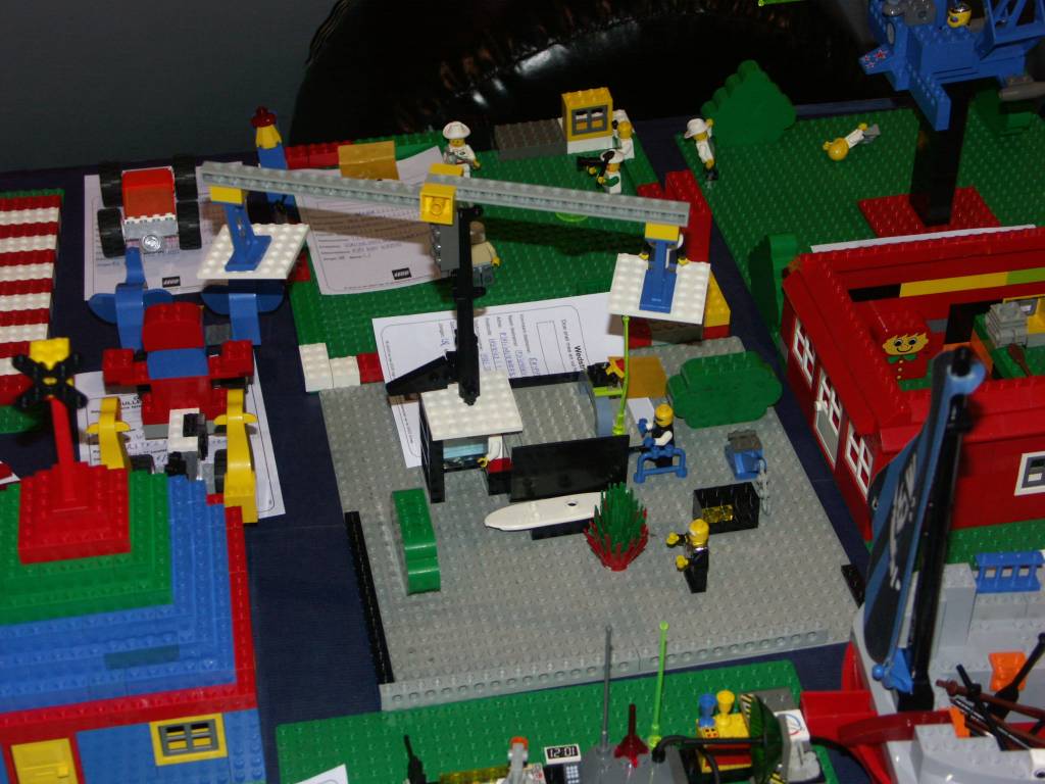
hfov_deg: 29.0
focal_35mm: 67
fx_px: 2023
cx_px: 522
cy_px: 392
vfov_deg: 21.9
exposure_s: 1/60
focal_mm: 17.07
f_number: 3.2
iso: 200
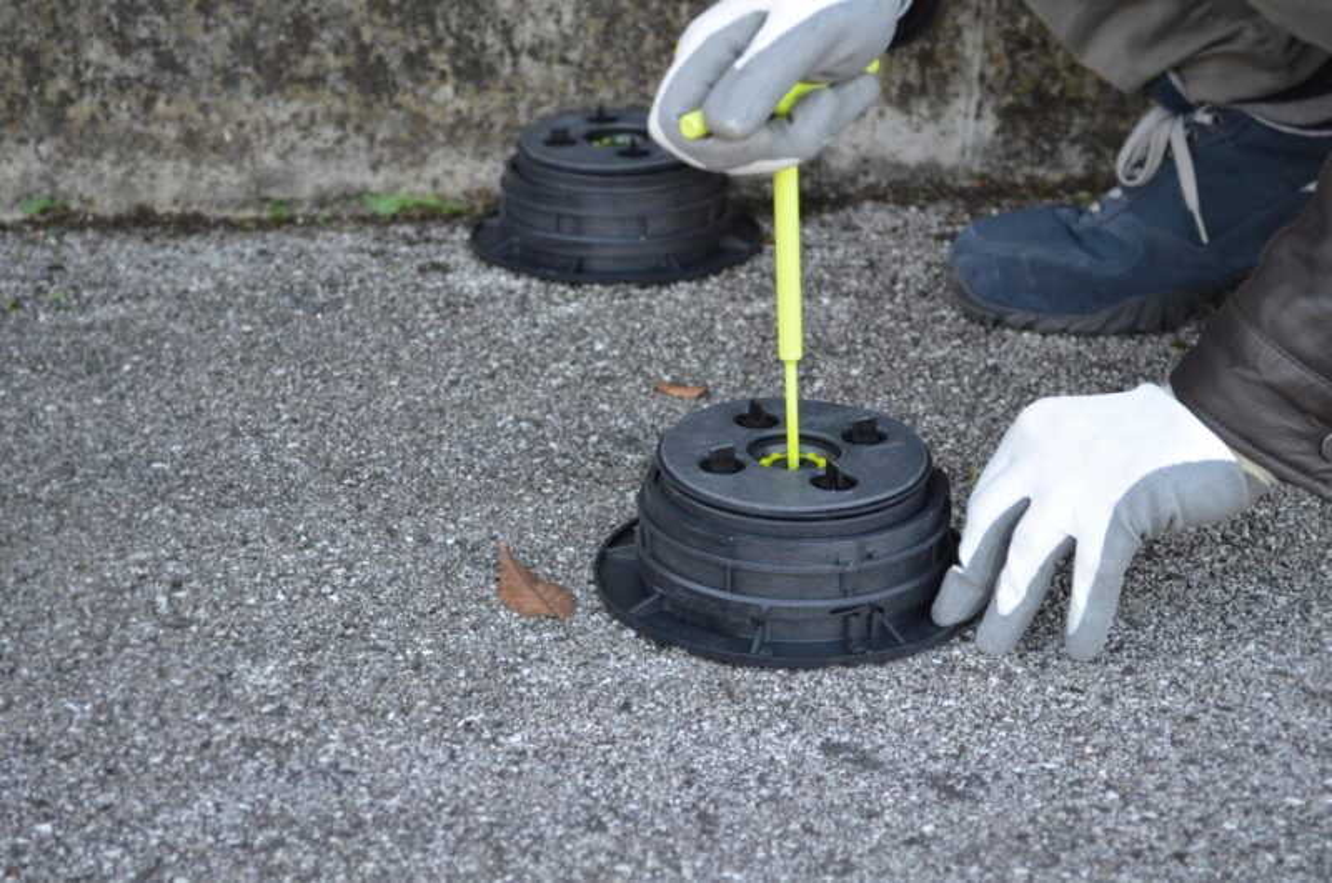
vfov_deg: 18.8
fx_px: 2659
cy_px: 442
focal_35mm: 72
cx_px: 666
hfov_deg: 28.1
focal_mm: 48
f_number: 5.6
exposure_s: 1/60
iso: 400
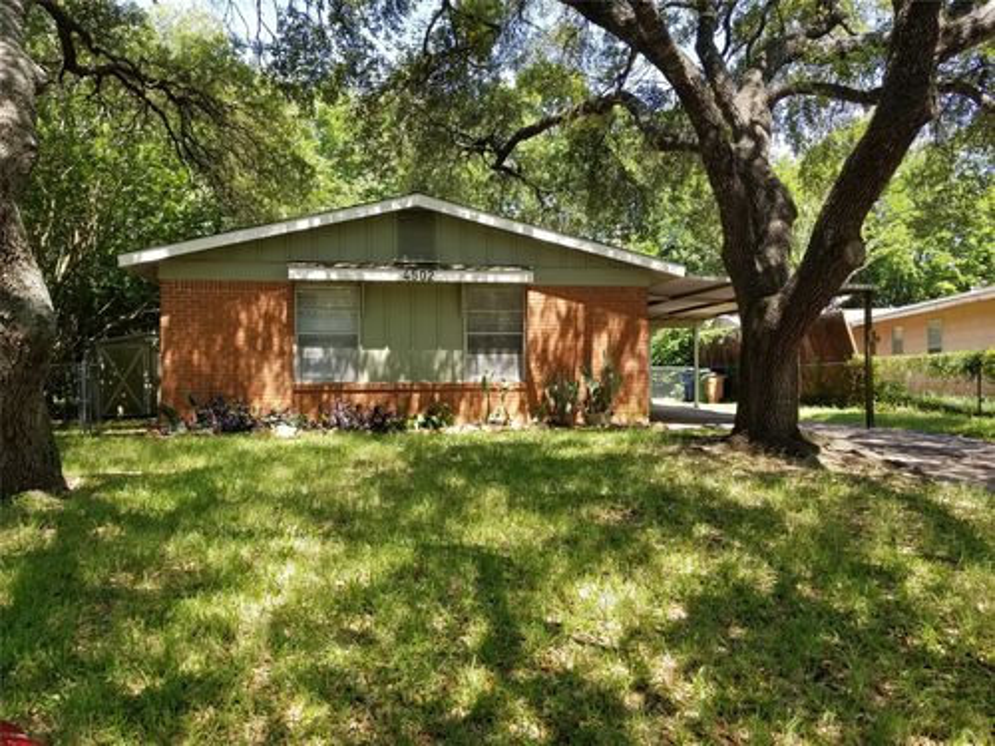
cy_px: 373
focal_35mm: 26
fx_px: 747
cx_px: 498
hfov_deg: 67.3
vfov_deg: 53.1
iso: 50
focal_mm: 4.25
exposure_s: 1/349
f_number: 1.7
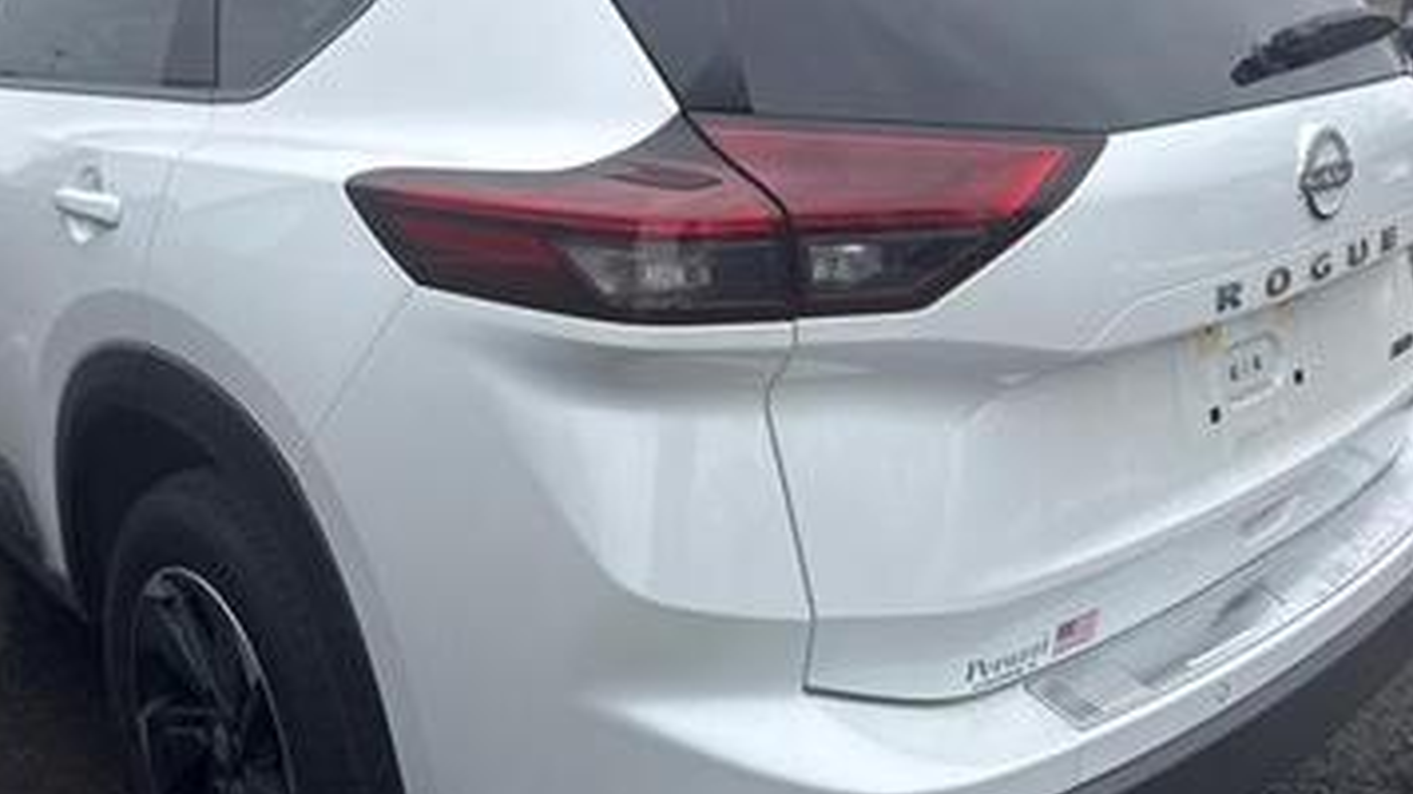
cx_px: 516
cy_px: 298
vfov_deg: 31.8
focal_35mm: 37
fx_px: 1386
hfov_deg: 53.3
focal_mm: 6.76
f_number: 1.78
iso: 80
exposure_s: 1/2370
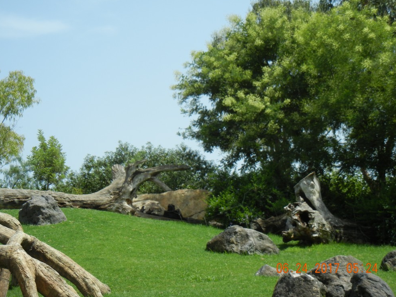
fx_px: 915
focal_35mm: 80
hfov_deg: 24.4
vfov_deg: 18.4
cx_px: 197
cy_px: 146
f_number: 4.3
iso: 160
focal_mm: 13.9
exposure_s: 1/792
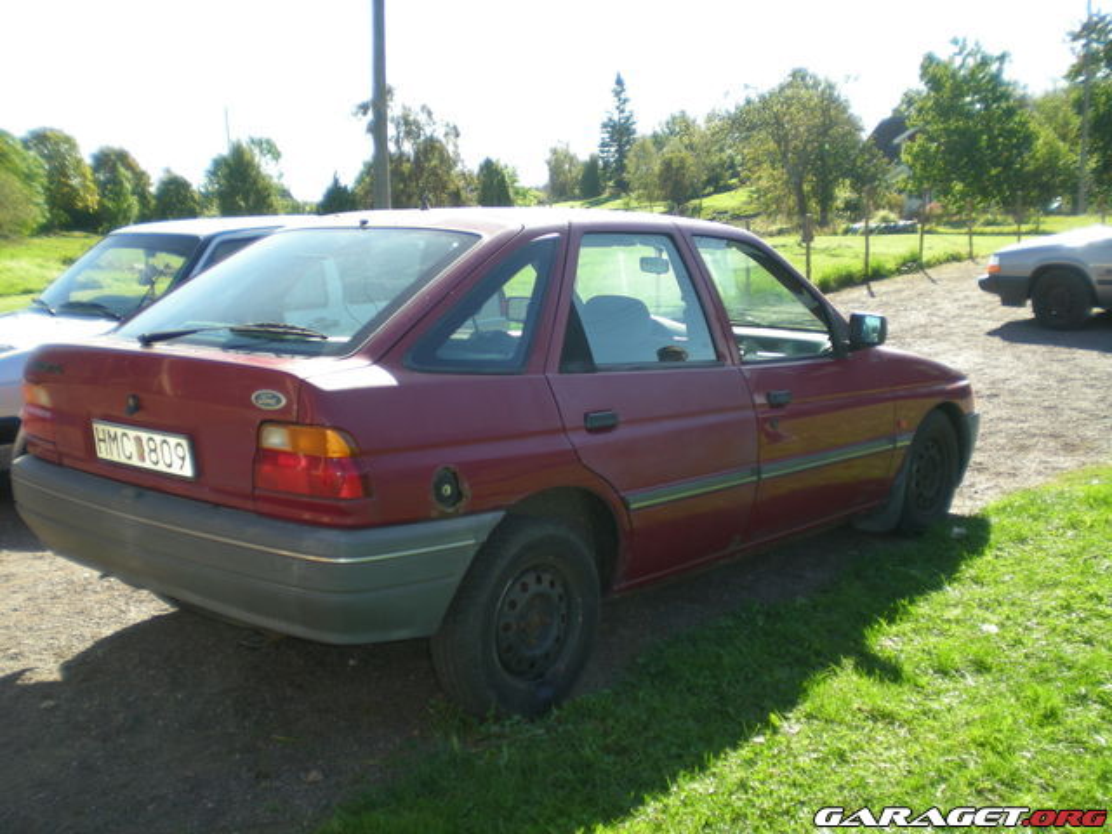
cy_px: 417
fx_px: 1221
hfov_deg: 49.0
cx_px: 556
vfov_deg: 37.7
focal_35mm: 38
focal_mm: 6.3
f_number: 3.1
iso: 50
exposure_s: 1/196
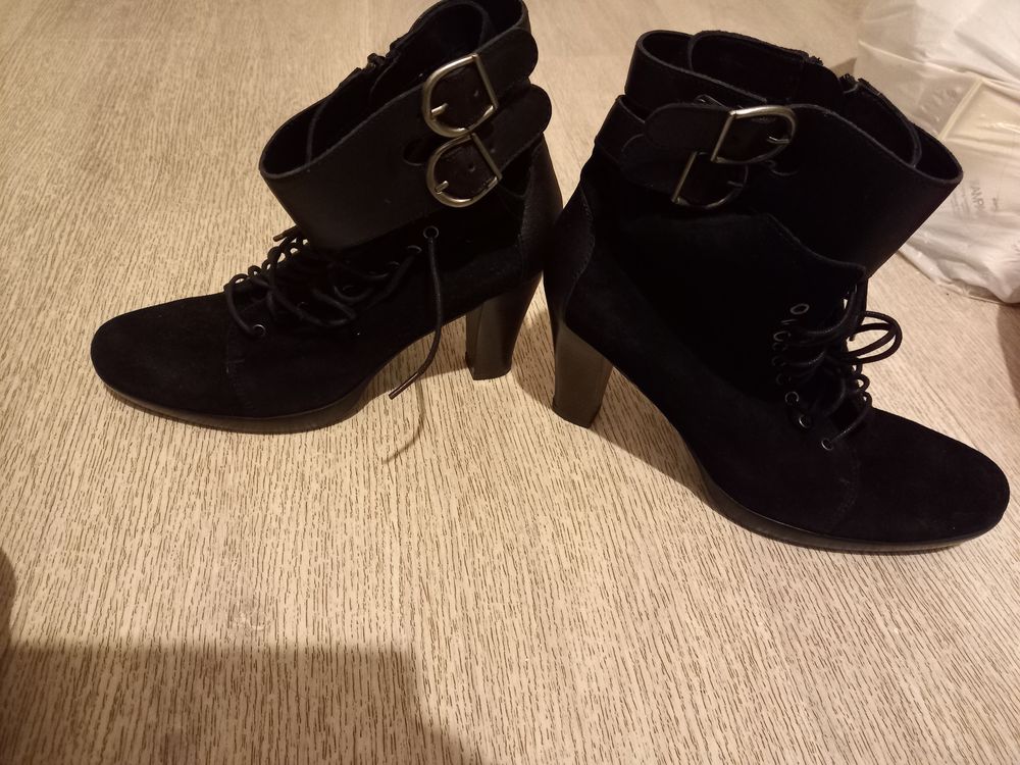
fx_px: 737
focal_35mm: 25
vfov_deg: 54.9
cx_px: 510
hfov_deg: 69.4
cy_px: 382
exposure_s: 1/15
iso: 800
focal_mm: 4.6
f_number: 2
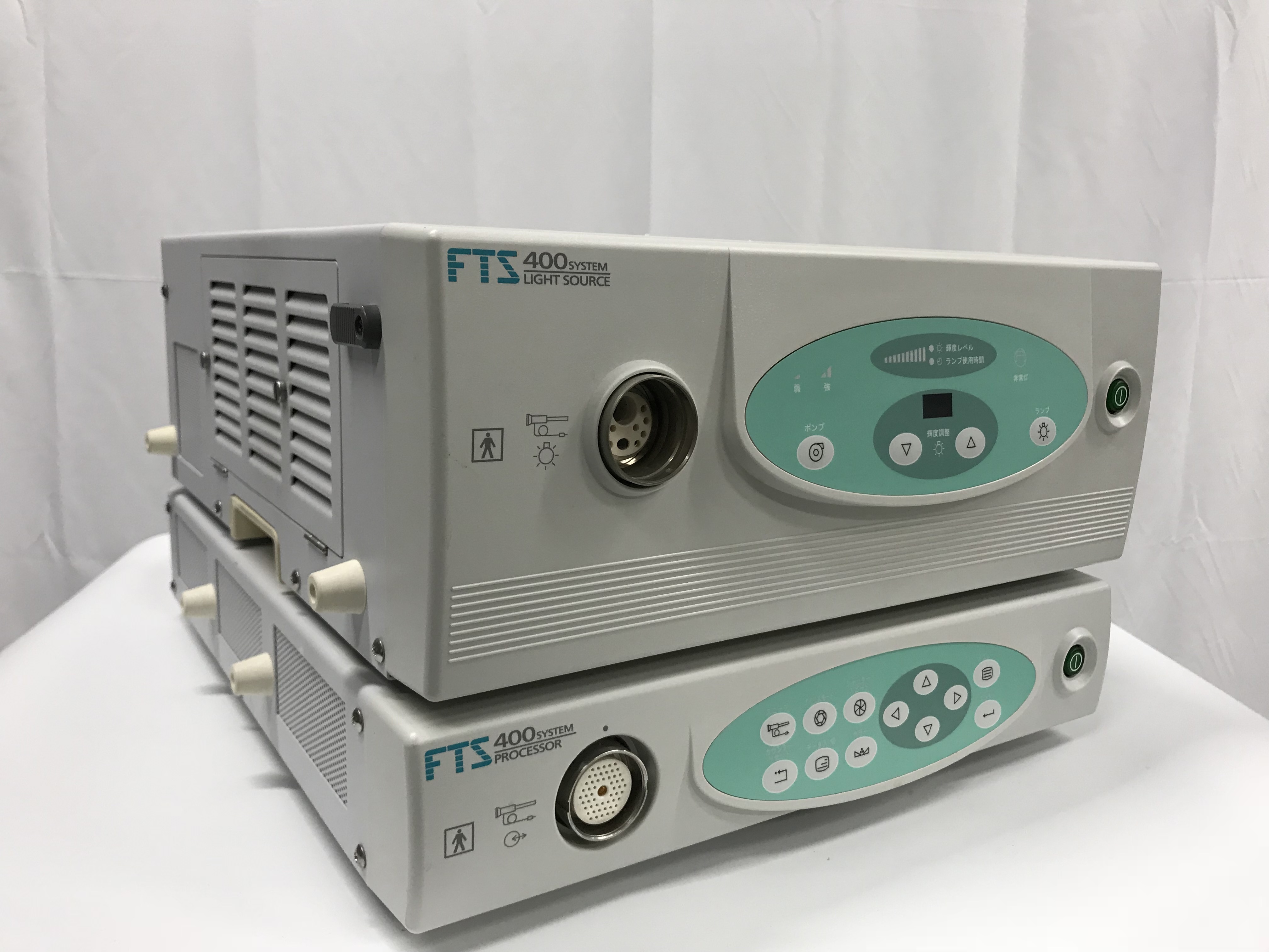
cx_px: 634
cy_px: 476
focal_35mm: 28
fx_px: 1026
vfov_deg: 49.7
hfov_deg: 63.4
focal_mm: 3.99
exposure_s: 1/40
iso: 25
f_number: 1.8
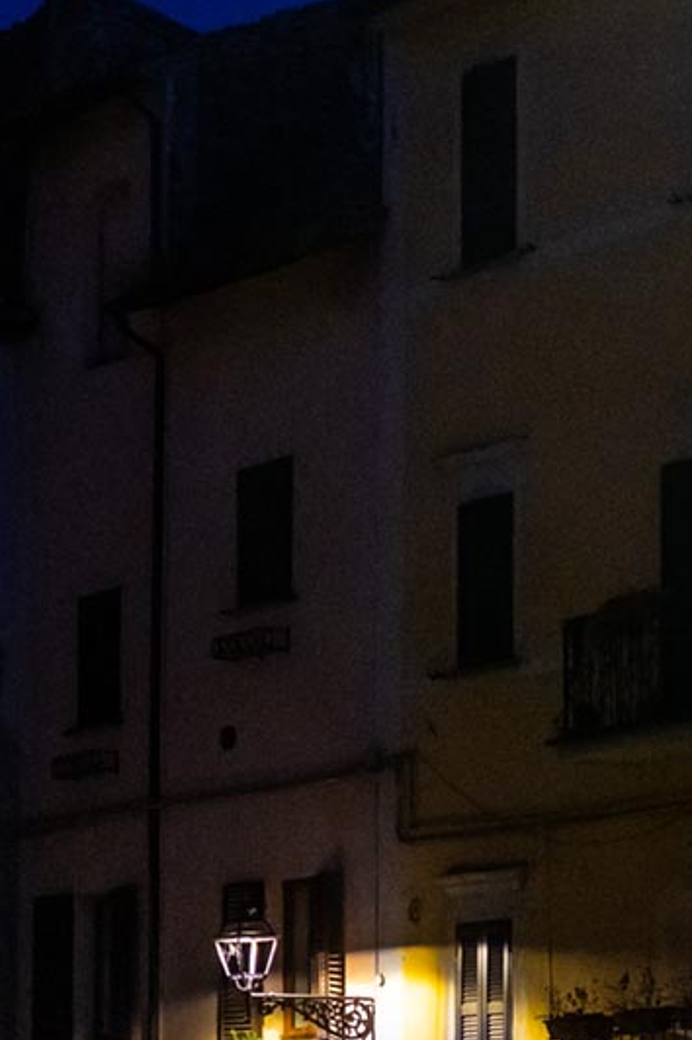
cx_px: 792
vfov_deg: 13.6
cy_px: 921
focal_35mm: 150
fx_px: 4329
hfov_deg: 9.0
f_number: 2.8
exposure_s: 1/125
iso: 2500
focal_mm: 36.9
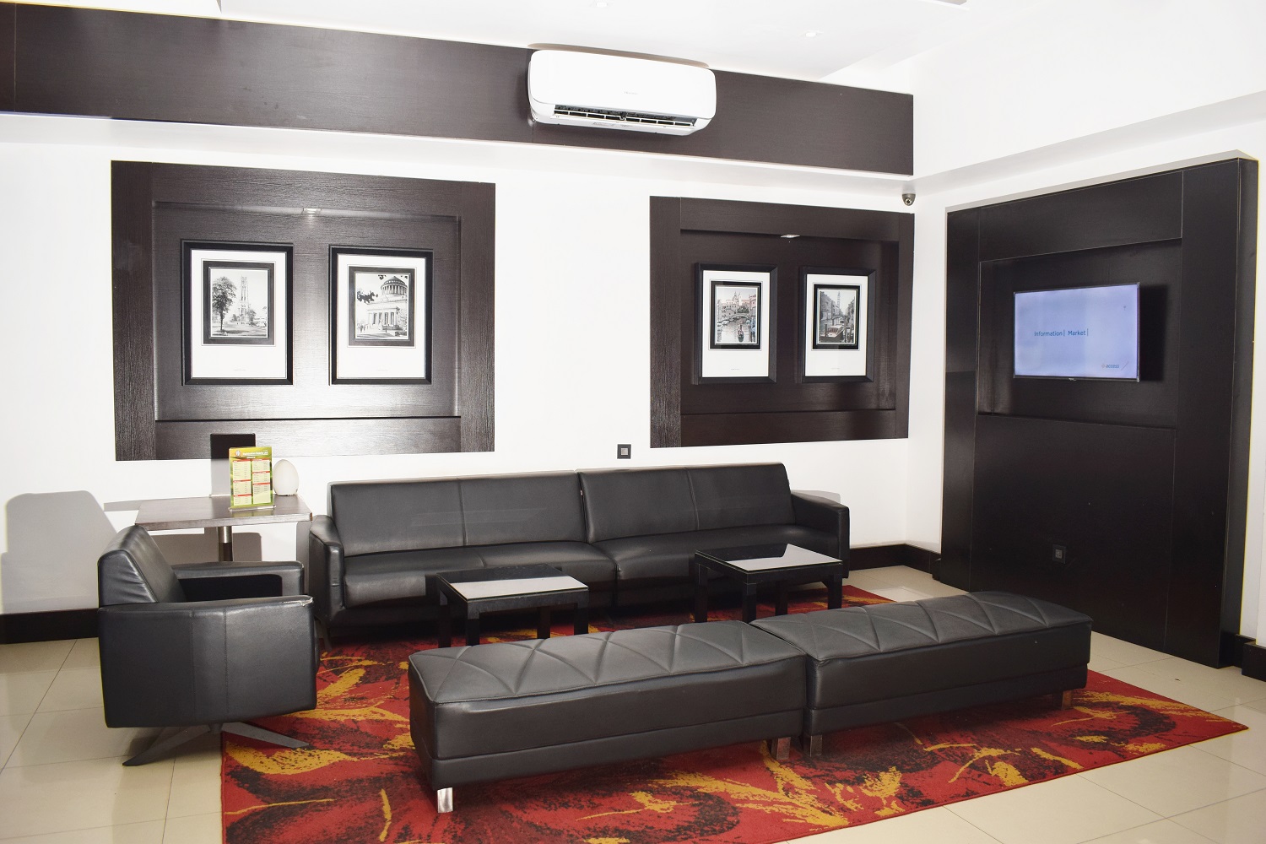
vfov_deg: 47.9
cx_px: 633
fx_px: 949
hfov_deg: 67.4
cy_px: 422
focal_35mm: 27
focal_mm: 18
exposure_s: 1/80
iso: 400
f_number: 5
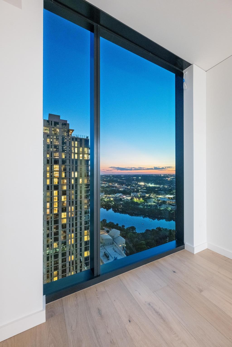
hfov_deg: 81.2
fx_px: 135
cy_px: 174
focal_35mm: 14
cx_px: 116
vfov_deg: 104.3
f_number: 7.1
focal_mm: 14
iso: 2500
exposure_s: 1/4
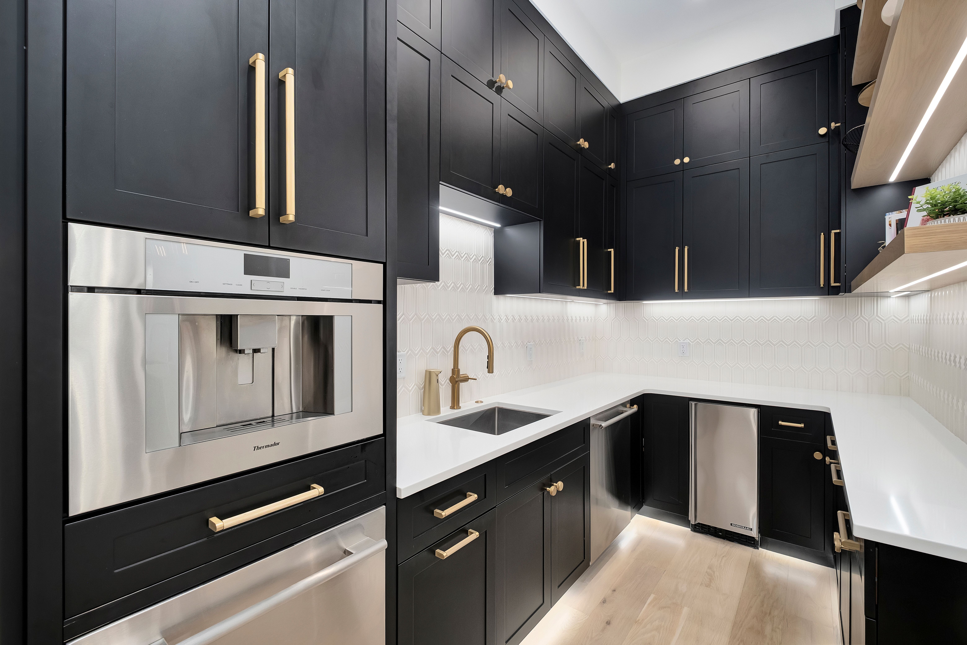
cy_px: 322
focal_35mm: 15
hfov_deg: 100.4
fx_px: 403
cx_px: 484
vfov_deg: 77.3
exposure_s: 1/125
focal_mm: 10
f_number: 7.1
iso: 800
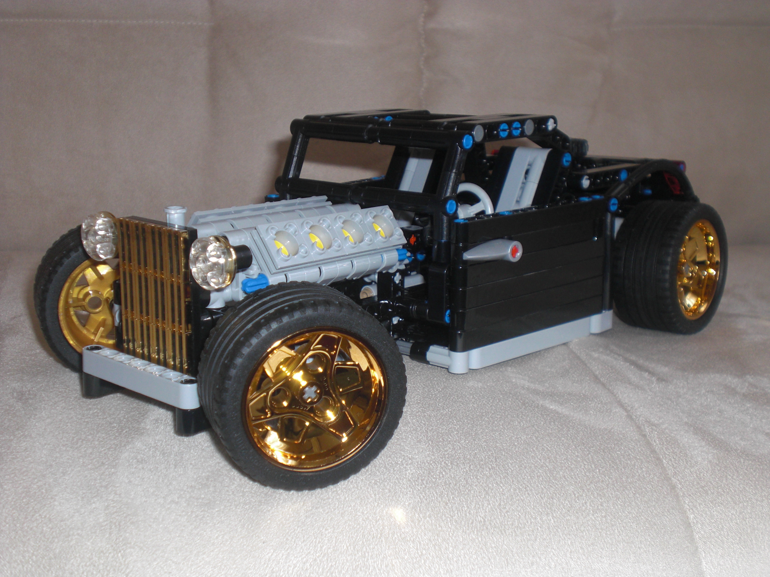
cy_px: 288
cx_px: 385
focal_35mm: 51
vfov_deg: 28.6
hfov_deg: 37.5
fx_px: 1134
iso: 100
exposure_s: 1/60
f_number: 3.6
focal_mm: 8.44
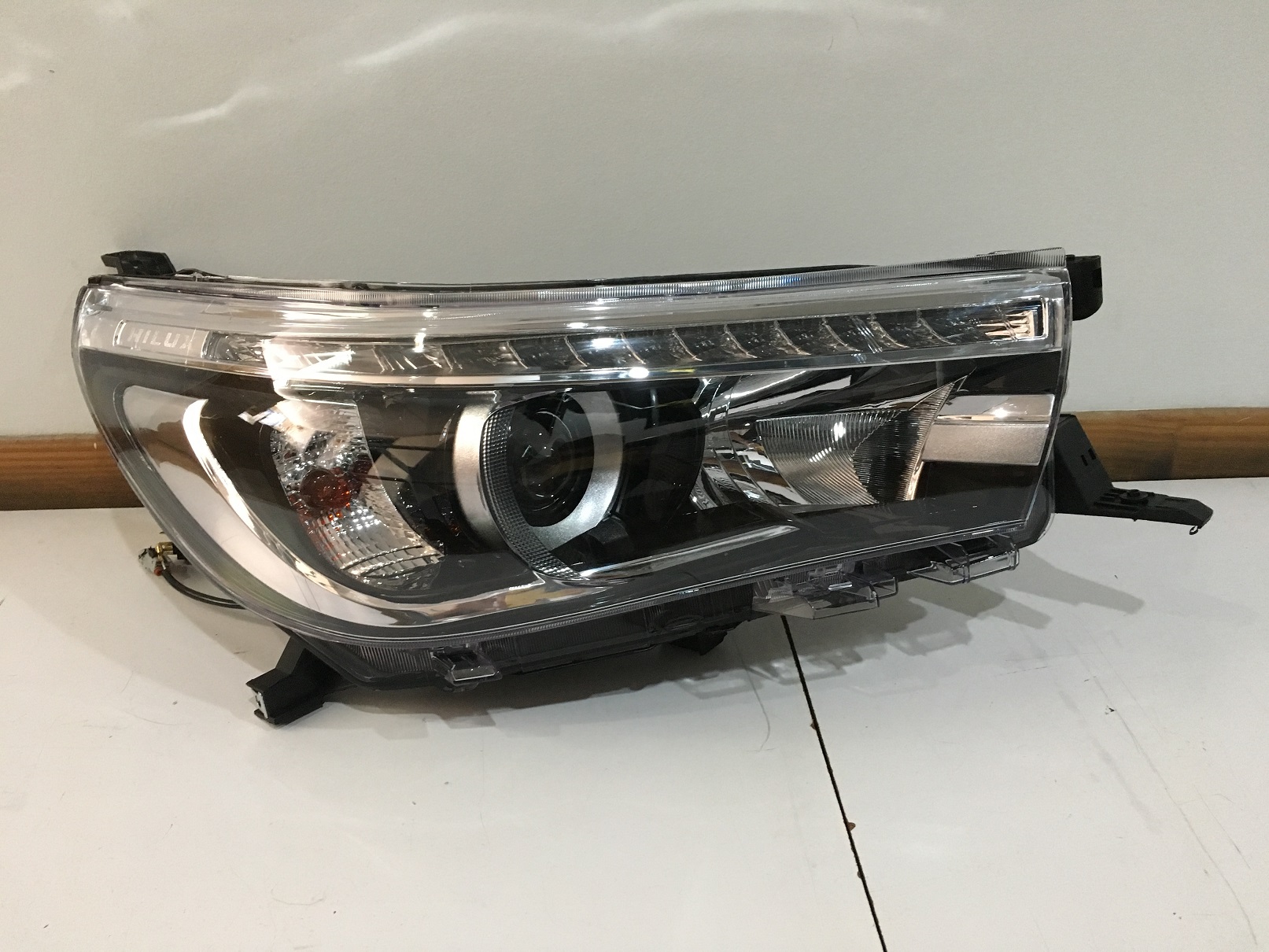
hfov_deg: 61.7
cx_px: 634
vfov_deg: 48.2
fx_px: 1063
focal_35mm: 29
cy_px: 476
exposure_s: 1/25
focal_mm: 4.15
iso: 200
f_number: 2.2
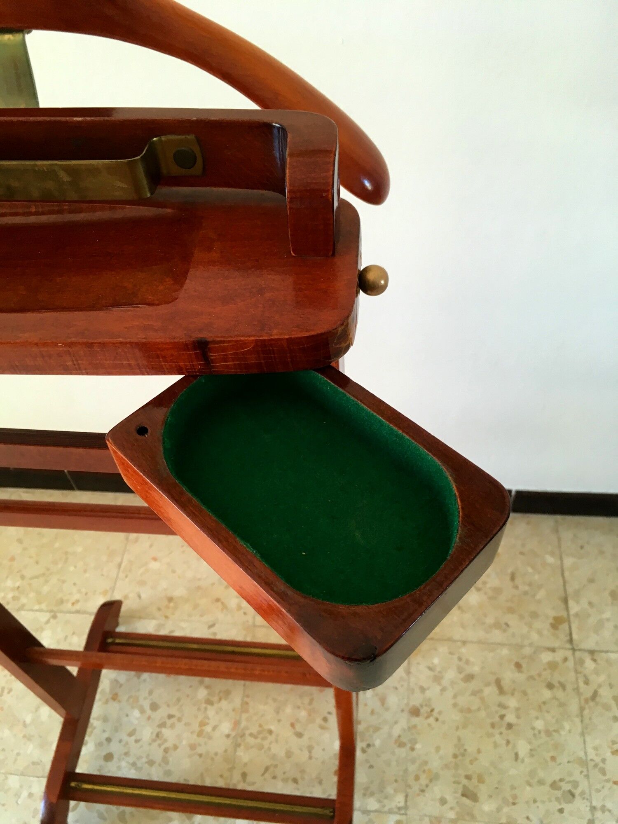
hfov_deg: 48.2
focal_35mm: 29
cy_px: 412
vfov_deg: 61.7
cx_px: 309
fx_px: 690
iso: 80
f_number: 2.2
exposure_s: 1/33
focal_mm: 4.15
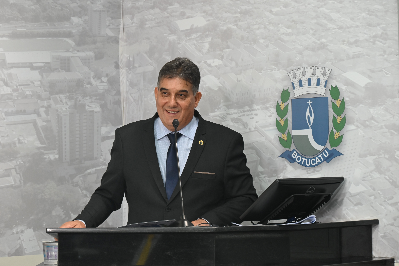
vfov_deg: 11.9
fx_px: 1275
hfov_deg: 17.8
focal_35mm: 115
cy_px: 133
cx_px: 191
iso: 1400
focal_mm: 110
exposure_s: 1/60
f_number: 6.3
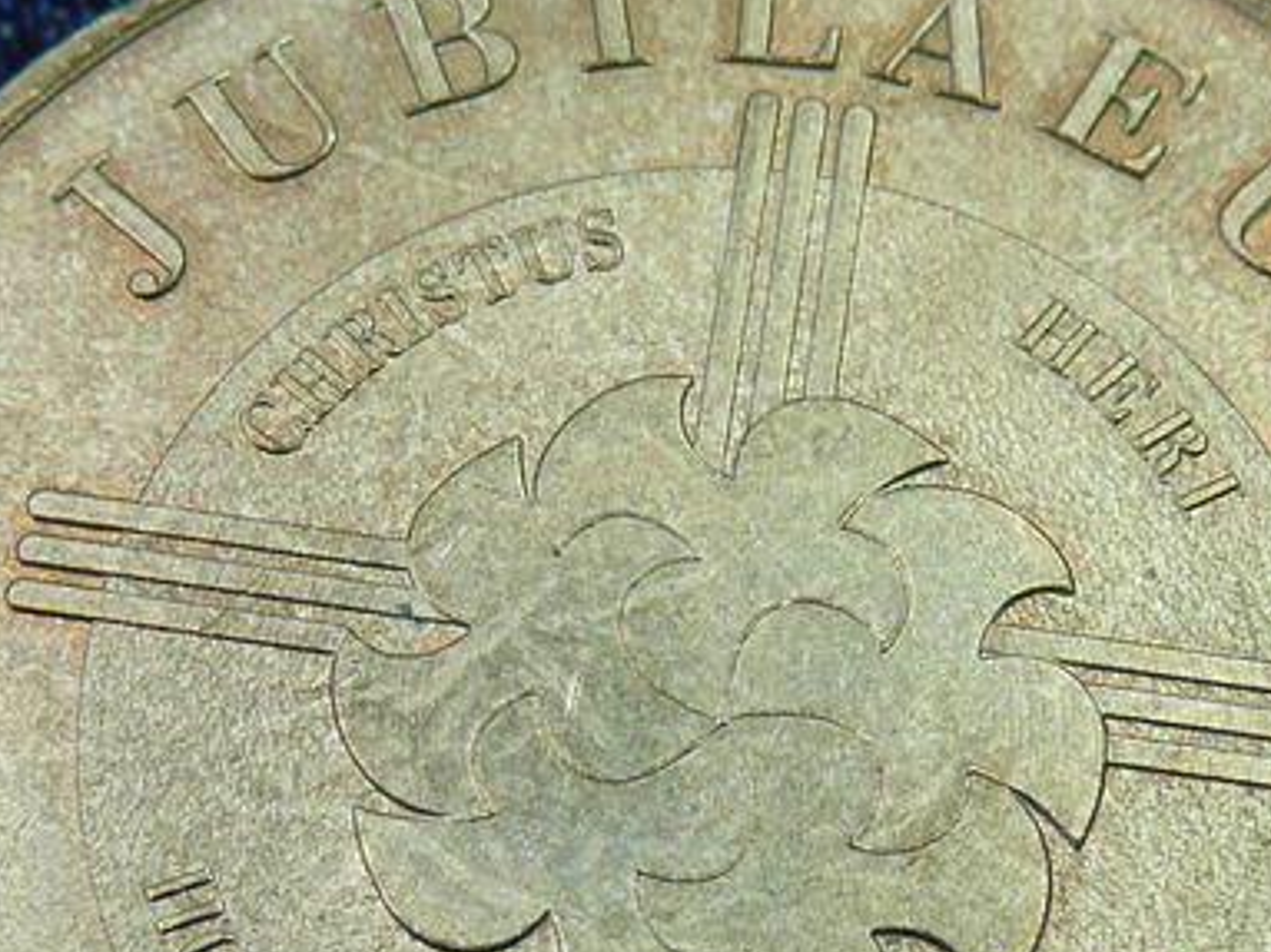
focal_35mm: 107
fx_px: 3928
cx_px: 534
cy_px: 806
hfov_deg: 18.4
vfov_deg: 13.7
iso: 100
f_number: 3.6
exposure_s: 1/250
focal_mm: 5.5
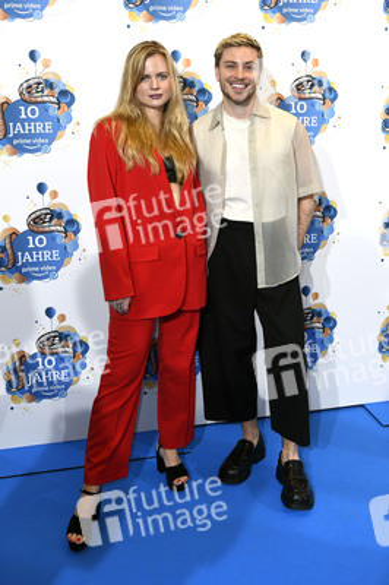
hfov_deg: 42.3
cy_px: 292
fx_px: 503
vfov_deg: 60.3
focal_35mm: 31
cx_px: 194
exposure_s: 1/125
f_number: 5
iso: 1000
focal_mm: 31
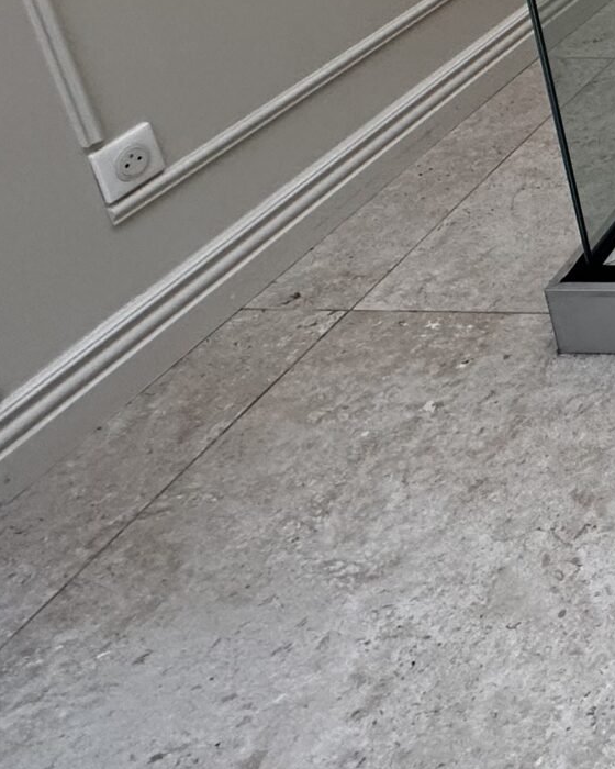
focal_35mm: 50
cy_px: -134
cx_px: 1226
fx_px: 1138
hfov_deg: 18.9
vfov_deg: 31.7
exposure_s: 1/100
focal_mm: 2.22
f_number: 2.2
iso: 160
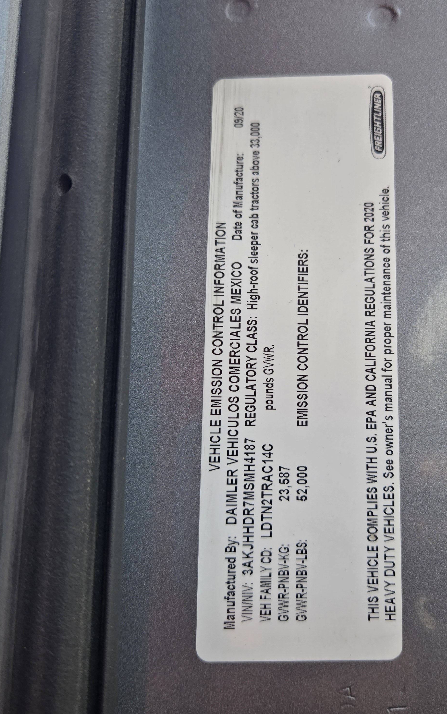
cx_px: 281
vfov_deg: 58.1
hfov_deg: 38.1
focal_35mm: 33
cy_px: 354
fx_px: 643
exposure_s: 1/416
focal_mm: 5.4
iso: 25
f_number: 1.8
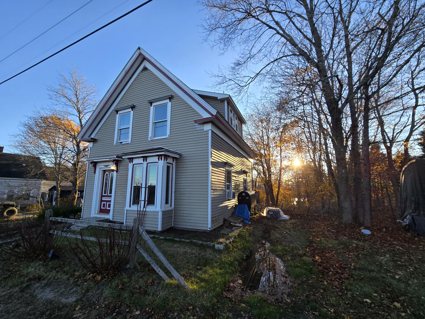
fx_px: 160
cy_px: 160
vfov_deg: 89.9
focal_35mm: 13
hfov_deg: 106.2
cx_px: 212
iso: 50
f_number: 2.2
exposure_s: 1/407
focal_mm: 2.2
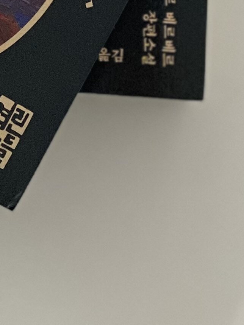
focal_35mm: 244
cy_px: -357
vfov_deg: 7.7
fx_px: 2294
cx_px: -148
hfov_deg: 6.0
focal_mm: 6
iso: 250
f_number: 2
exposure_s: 1/120
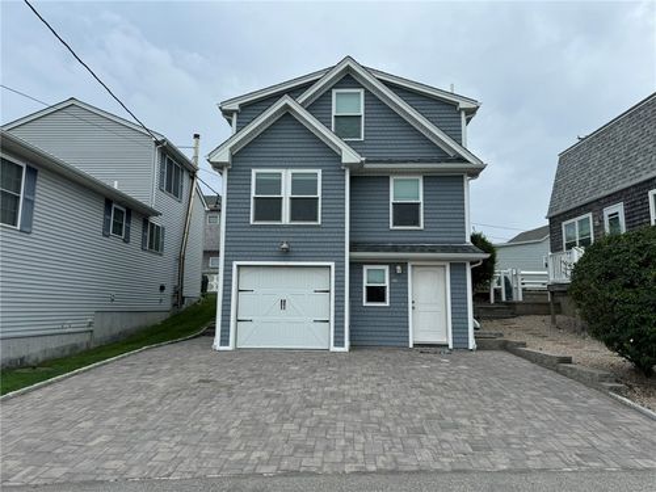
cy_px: 246
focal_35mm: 24
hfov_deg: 71.6
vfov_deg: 56.8
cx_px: 328
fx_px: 455
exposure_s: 1/3802
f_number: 1.78
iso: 80
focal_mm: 6.76
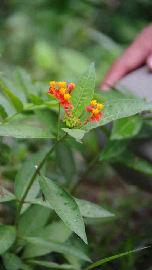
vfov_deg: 9.6
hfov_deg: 5.4
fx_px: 1611
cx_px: 73
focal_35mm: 225
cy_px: 135
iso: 3200
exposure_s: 1/40
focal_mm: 142.5
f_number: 5.6
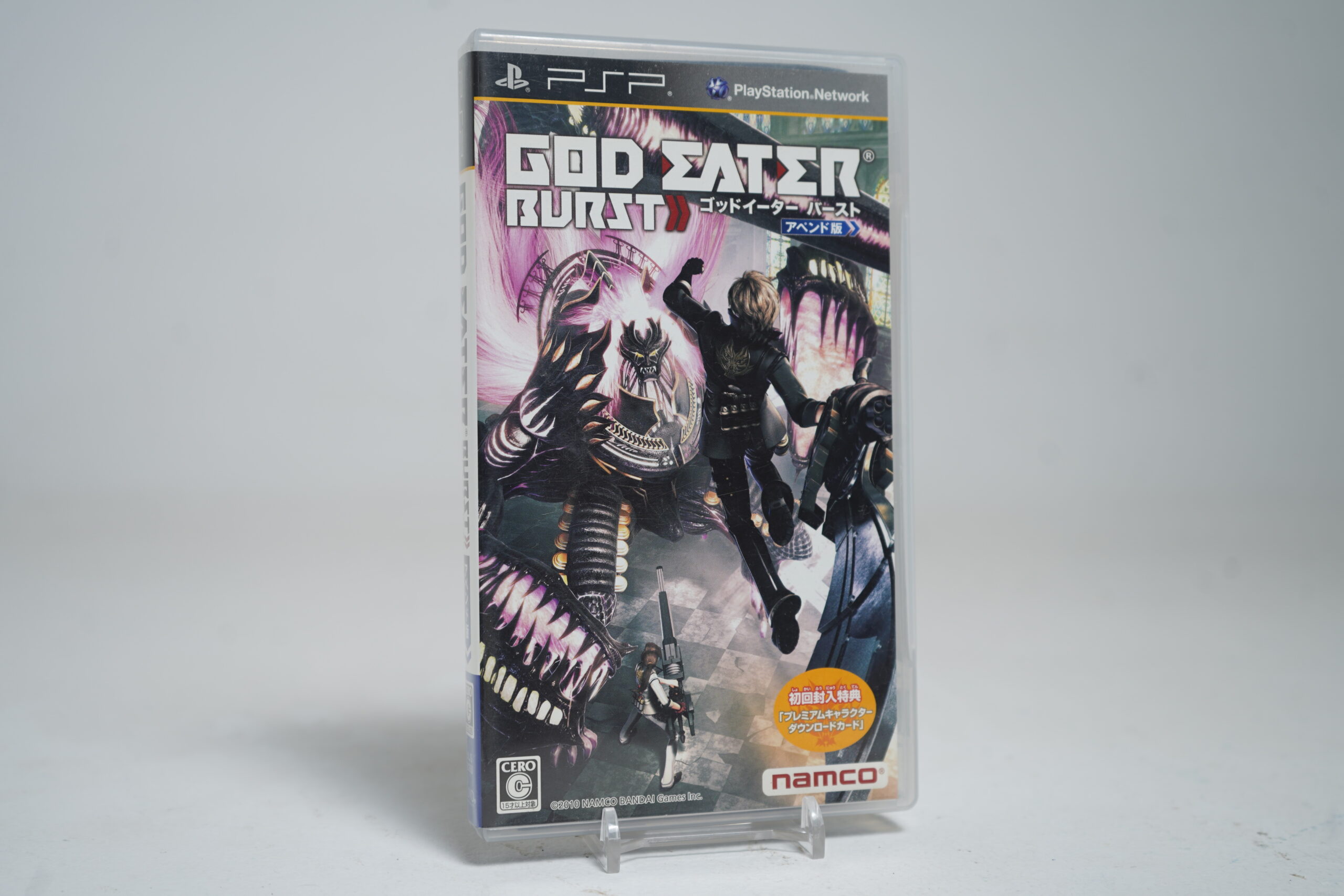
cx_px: 672
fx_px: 1643
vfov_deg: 30.5
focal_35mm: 44
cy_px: 448
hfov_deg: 44.5
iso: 64
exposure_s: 1/10
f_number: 5
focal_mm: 44
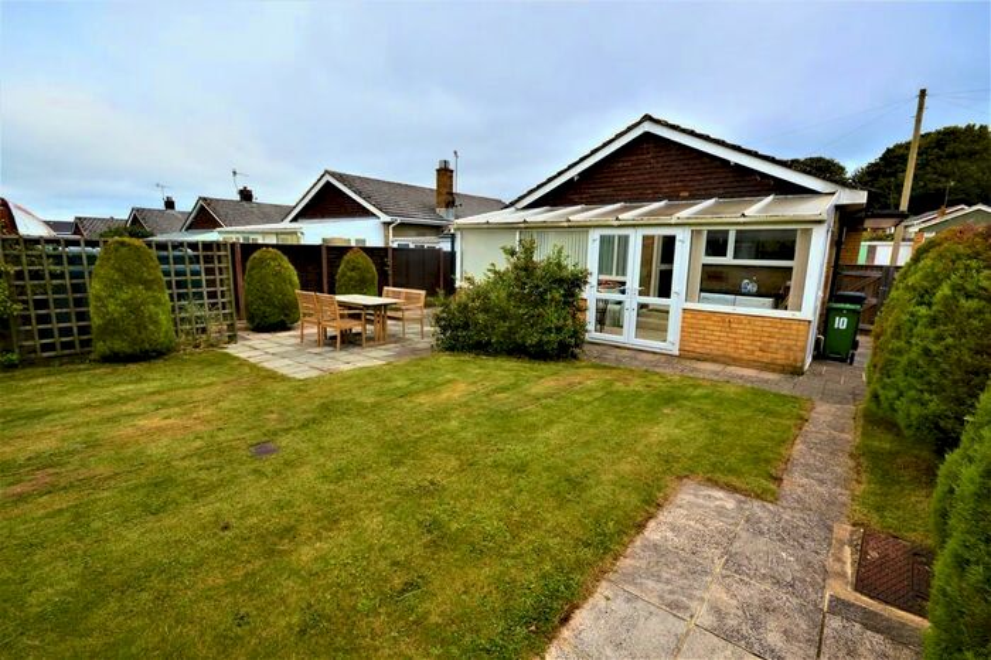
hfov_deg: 100.4
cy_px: 330
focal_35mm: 15
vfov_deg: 77.3
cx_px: 496
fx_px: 413
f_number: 11
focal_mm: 10
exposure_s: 1/400
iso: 400
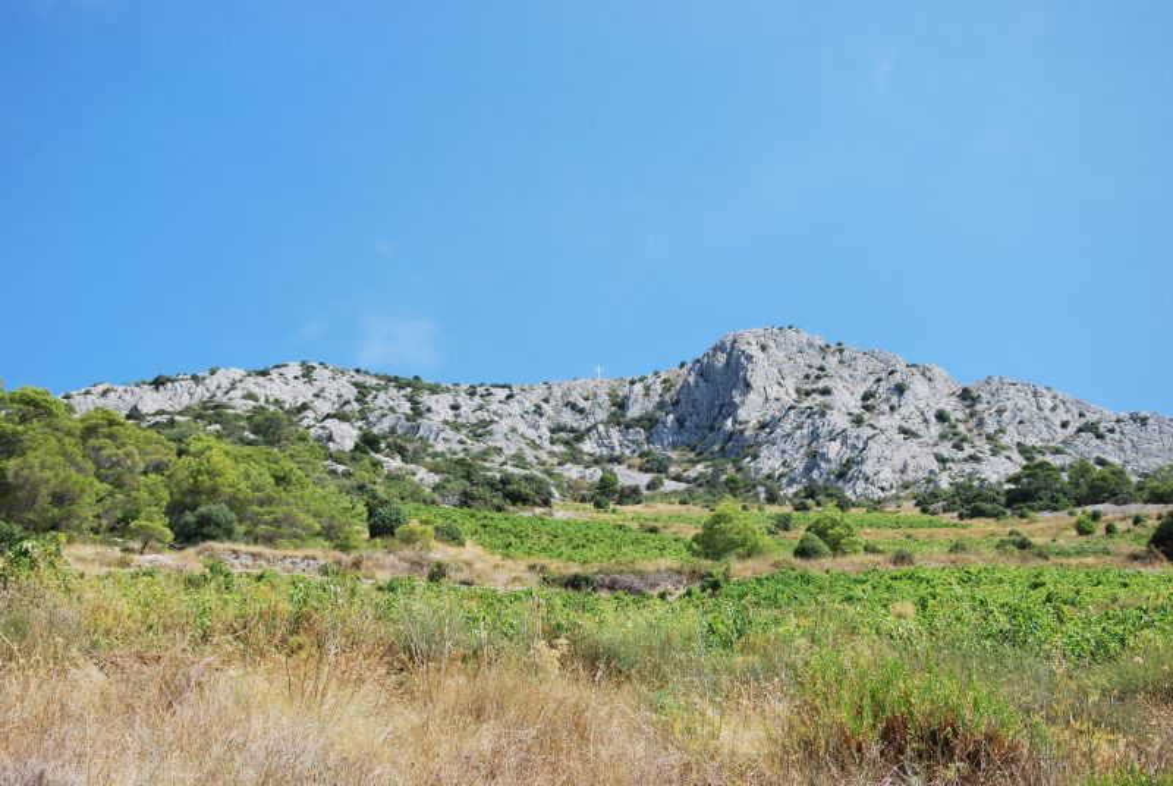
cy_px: 393
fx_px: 1860
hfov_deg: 35.0
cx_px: 586
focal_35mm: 57
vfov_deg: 23.9
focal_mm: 38
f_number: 7.1
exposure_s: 1/200
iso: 100
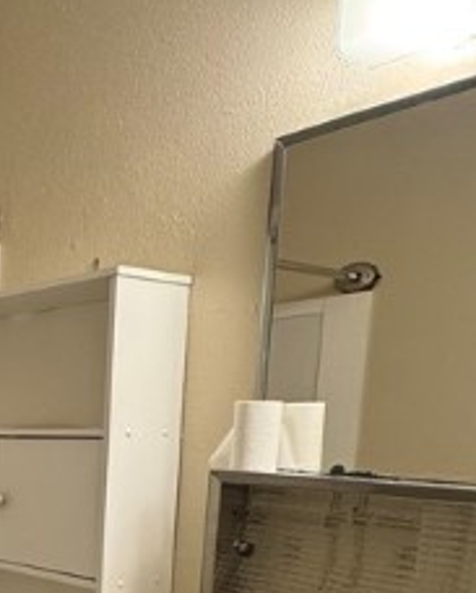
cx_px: -166
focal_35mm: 46
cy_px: 528
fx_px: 808
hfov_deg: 26.8
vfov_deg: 37.7
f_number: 2.2
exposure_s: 1/60
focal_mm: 2.22
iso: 200
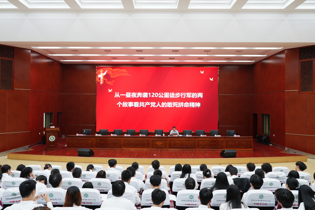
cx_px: 158
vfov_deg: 47.9
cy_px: 105
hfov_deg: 67.4
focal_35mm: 27
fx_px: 236
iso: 1600
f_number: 6.3
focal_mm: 27
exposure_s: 1/125
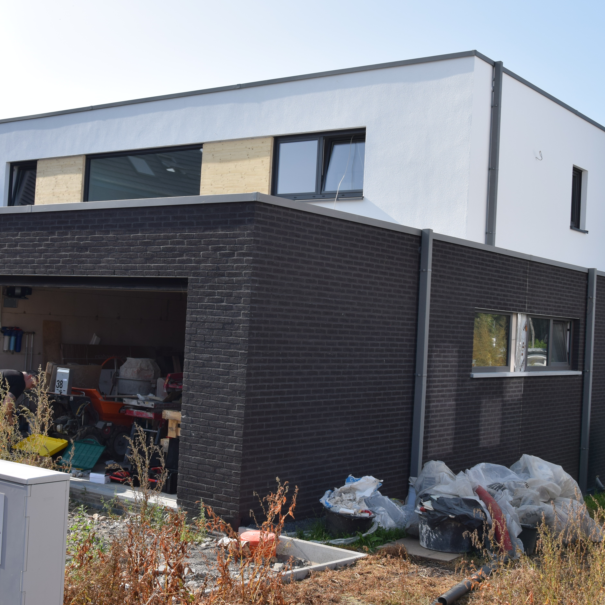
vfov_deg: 34.7
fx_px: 969
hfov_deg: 34.6
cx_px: 264
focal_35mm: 49
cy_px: 292
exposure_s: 1/320
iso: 200
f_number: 9
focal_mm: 24
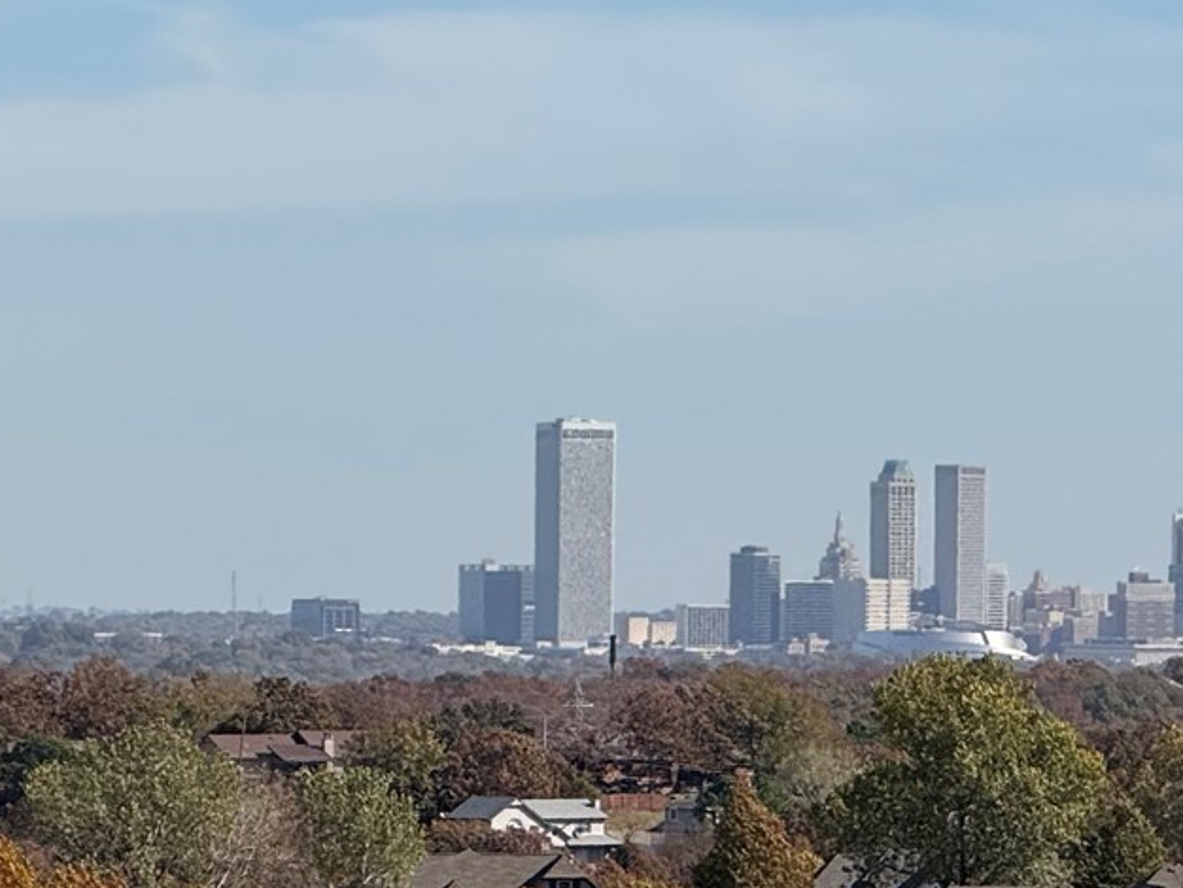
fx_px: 12581
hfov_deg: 5.4
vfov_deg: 4.0
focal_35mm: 368
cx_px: 1368
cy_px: 419
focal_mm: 15.66
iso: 50
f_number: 2.8
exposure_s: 1/2439
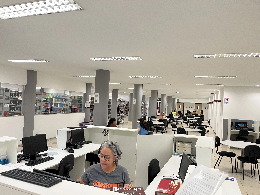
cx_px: 130
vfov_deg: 53.1
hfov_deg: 67.3
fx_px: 195
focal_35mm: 26
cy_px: 98
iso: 80
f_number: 1.6
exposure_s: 1/60
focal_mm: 5.1
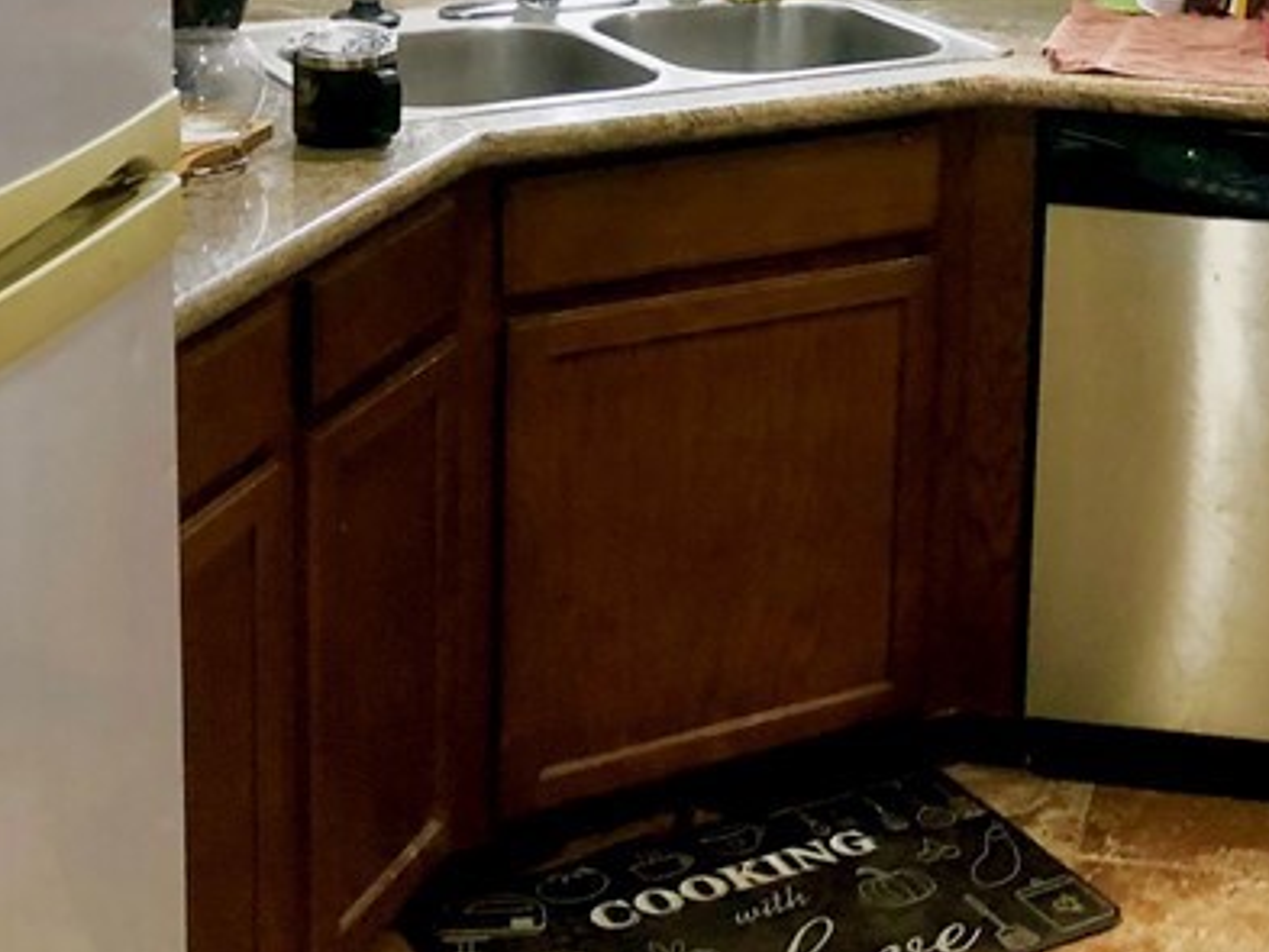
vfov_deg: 19.5
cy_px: -29
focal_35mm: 73
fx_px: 2677
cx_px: 1182
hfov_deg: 25.7
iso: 40
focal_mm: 3.99
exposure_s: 1/17
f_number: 1.8
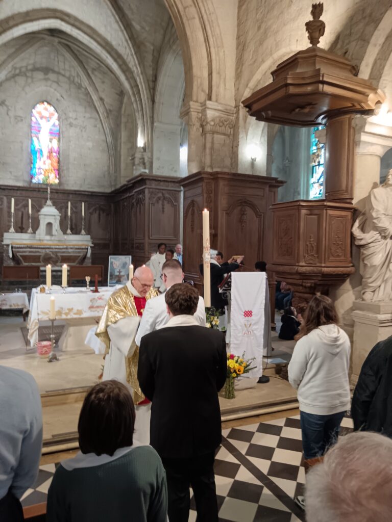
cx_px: 196
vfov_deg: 65.3
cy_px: 261
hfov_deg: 51.4
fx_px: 408
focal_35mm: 27
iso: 1154
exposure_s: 1/25
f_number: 1.9
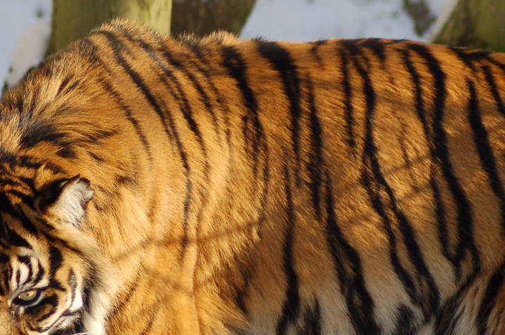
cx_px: 292
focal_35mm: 444
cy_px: 306
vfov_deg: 3.1
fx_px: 6221
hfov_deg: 4.6
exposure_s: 1/500
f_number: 5.6
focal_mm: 130
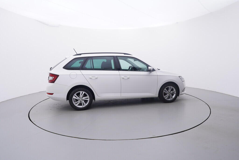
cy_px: 80
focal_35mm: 22
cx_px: 120
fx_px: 149
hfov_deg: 77.3
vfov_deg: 56.2
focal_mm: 15
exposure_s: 1/80
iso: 200
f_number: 5
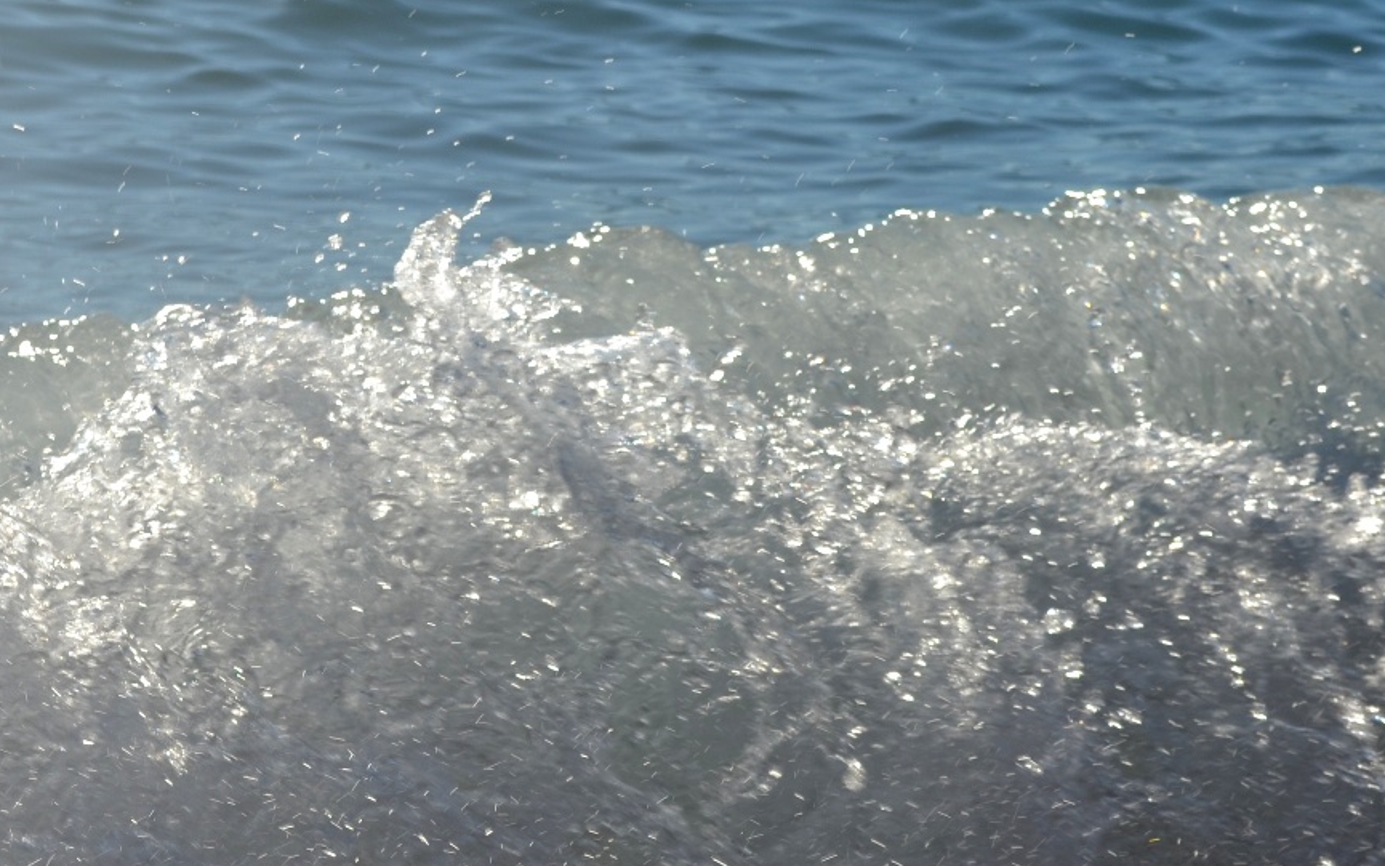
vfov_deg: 7.3
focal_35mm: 179
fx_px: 6761
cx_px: 588
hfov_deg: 11.7
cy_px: 590
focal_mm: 55
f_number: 10
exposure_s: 1/400
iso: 100
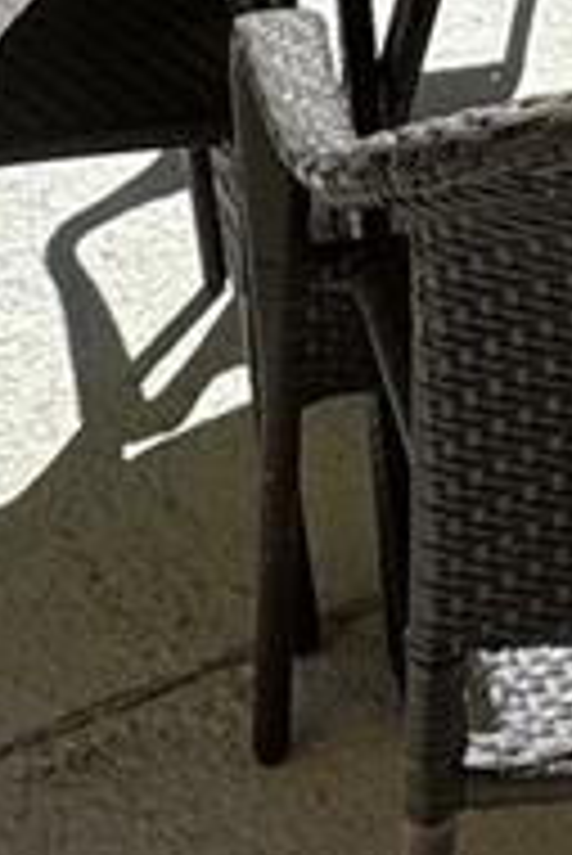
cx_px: 707
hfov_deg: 14.4
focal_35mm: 92
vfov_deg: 16.5
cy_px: -878
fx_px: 2189
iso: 50
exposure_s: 1/968
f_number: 2.2
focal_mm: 2.22
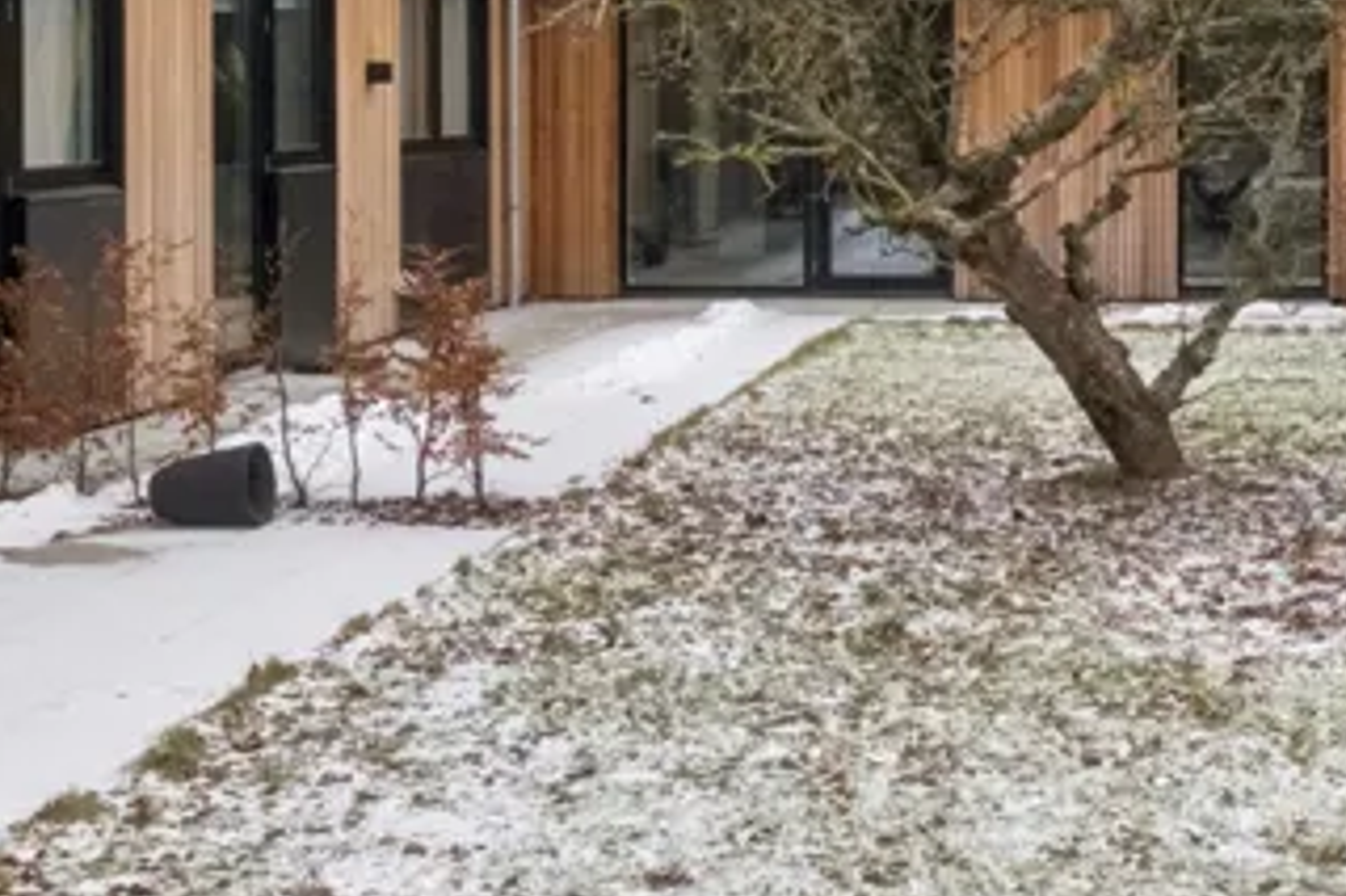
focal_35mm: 69
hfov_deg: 28.9
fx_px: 2578
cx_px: 959
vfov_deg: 19.3
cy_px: 67
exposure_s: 1/160
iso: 800
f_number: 8
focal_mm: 13.8
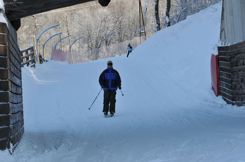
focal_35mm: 105
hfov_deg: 19.5
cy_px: 81
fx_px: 714
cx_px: 122
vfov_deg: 13.0
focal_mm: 70
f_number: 9
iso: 200
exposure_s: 1/320
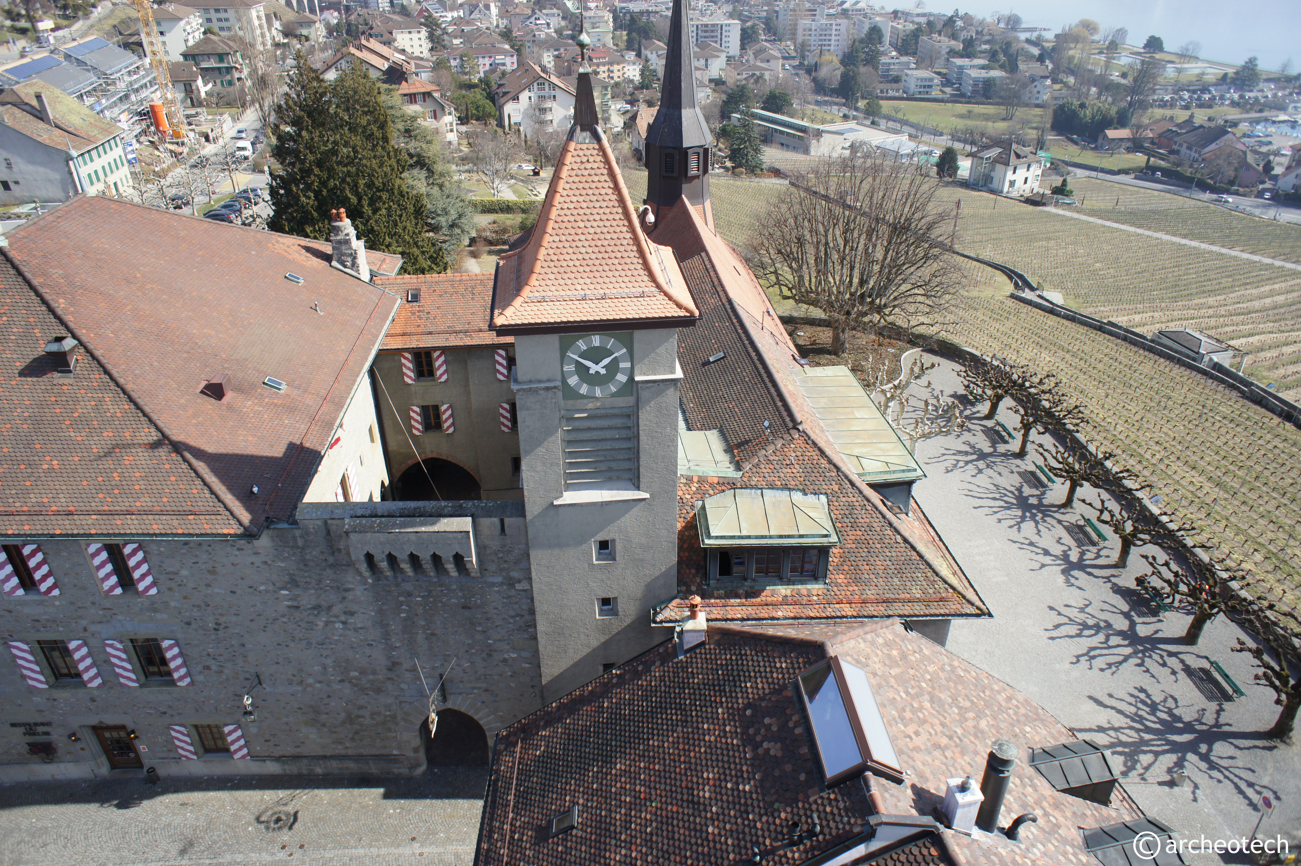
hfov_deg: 73.8
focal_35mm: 24
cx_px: 650
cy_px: 433
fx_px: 867
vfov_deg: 53.1
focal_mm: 16
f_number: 5
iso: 200
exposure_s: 1/640
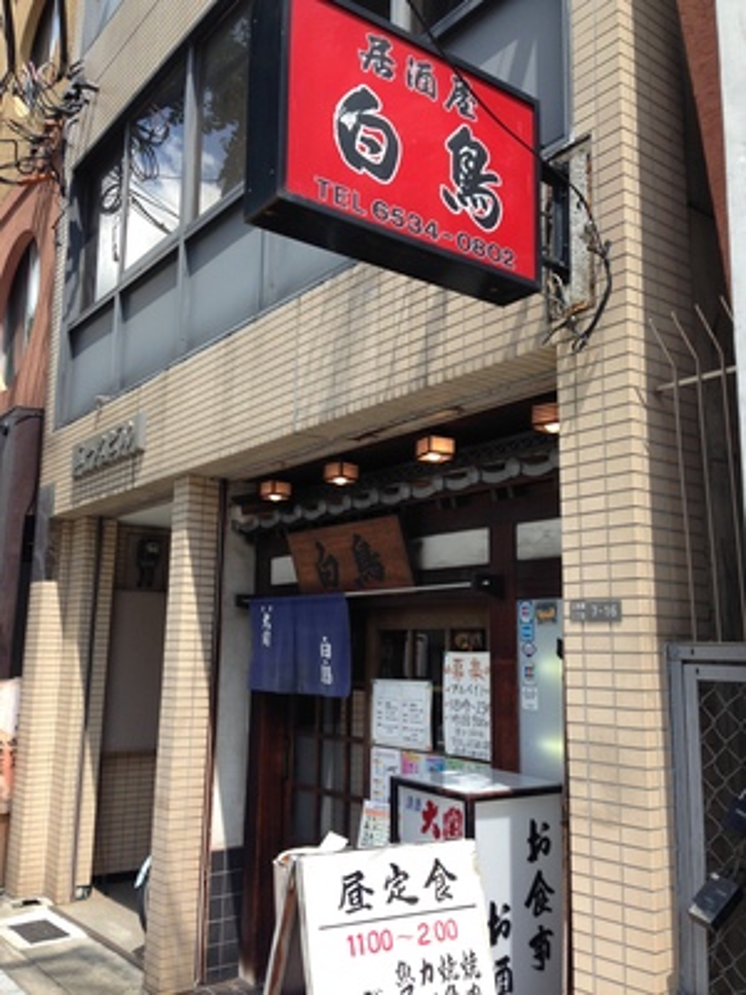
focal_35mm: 33
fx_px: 948
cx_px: 373
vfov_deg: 55.4
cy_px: 498
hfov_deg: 42.9
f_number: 2.4
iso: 50
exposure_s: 1/376
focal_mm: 4.12
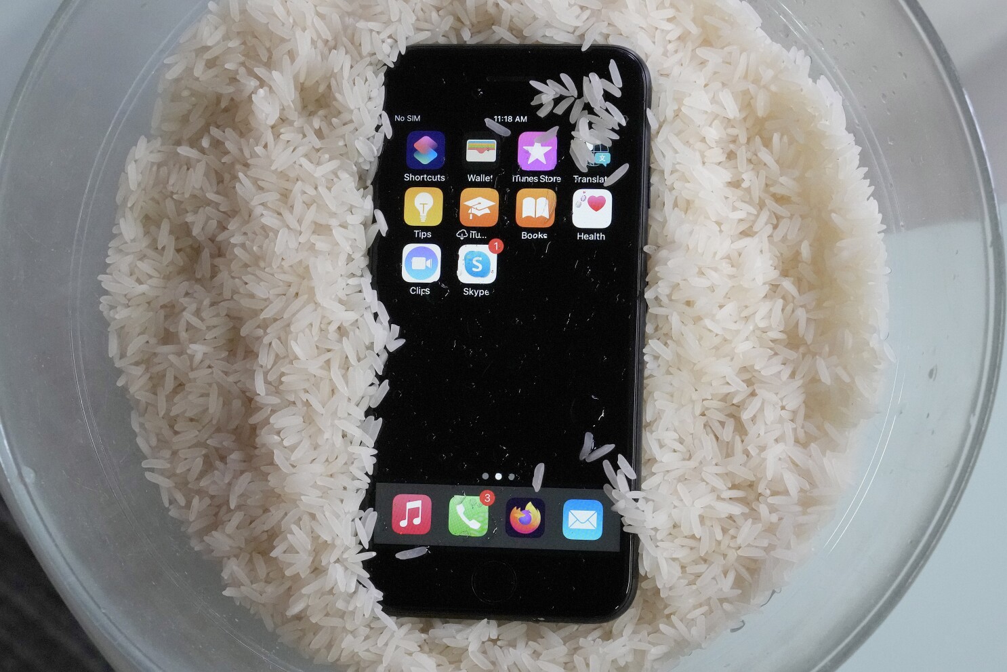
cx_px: 504
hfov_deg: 25.7
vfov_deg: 17.3
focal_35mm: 79
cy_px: 336
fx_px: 2210
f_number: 8
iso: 5000
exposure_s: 1/400
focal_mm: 53
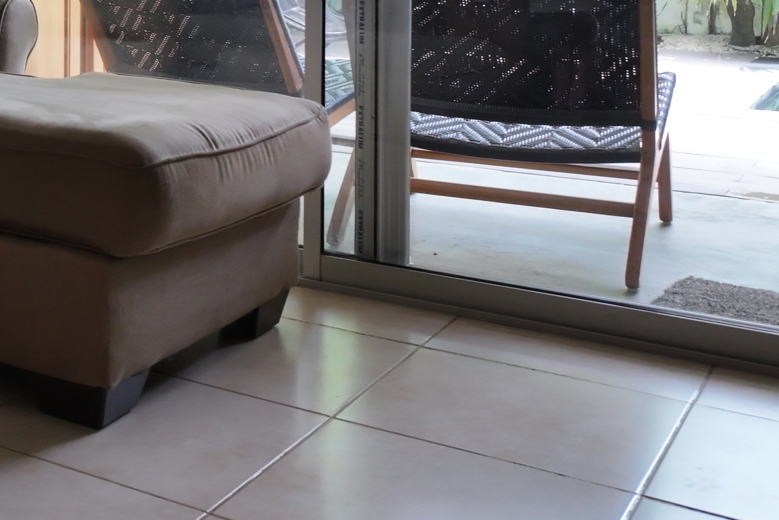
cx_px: -95
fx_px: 1277
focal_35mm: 59
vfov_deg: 21.8
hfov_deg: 30.1
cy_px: -50
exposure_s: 1/10
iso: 640
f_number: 2.8
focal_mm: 12.29
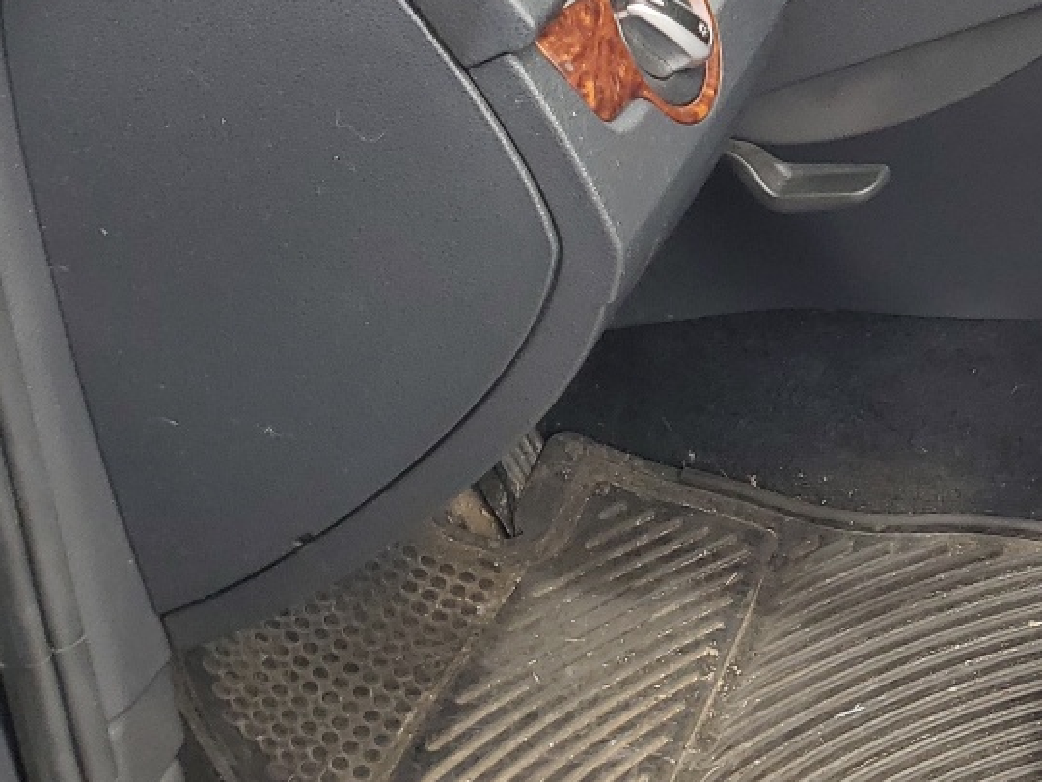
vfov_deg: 18.6
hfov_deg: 22.3
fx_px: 2318
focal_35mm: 77
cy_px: -12
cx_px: 1409
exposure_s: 1/476
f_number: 1.5
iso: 50
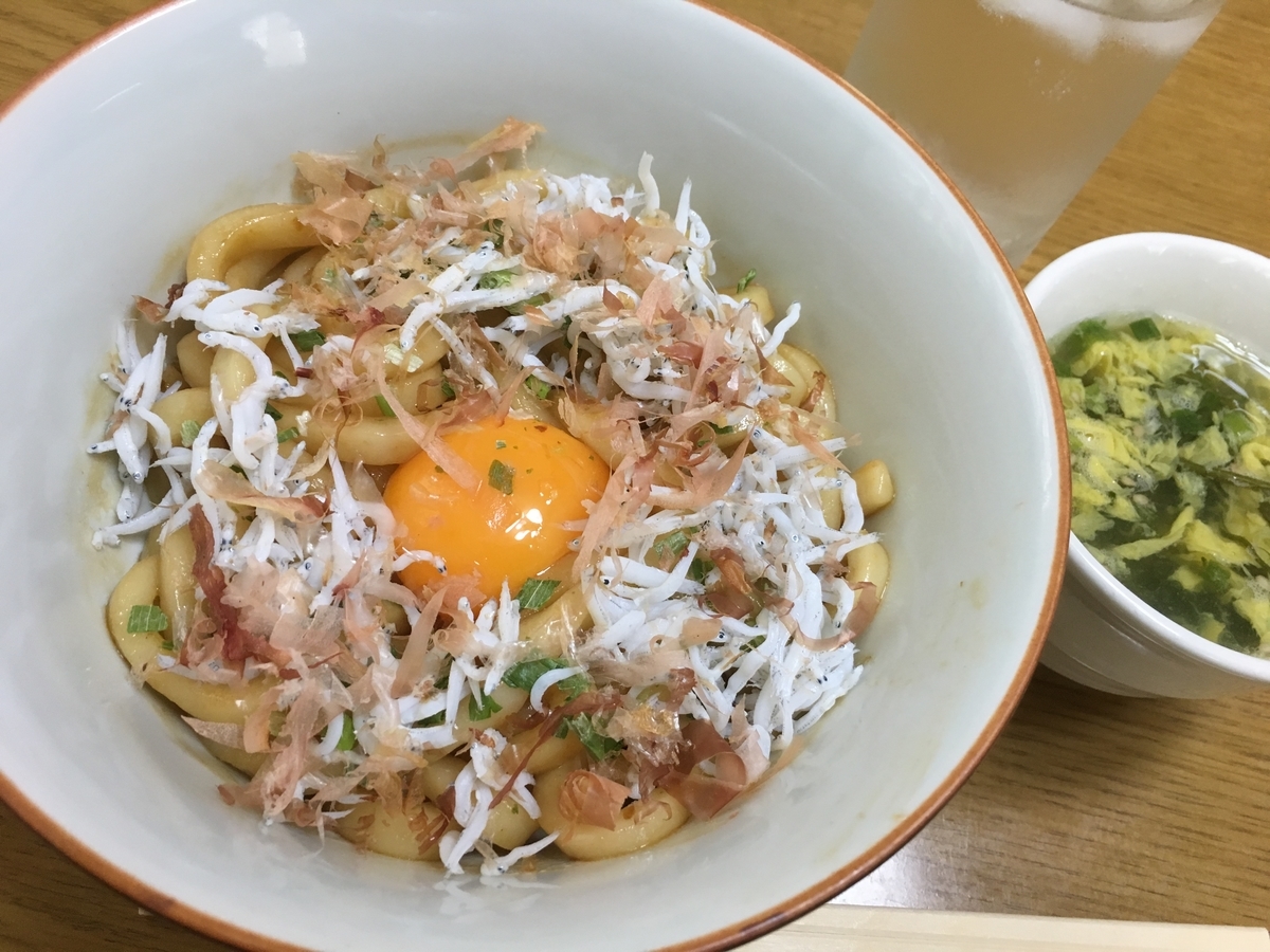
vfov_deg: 48.2
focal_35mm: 29
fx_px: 1064
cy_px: 476
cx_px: 635
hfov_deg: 61.7
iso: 125
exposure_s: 1/33
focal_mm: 4.15
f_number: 2.2
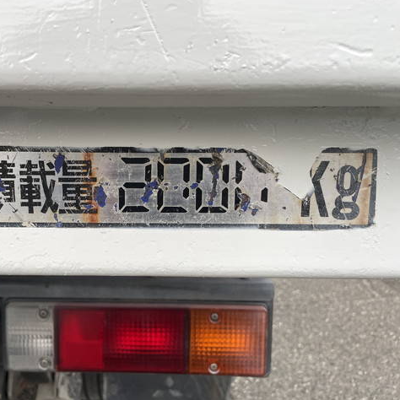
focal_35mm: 31
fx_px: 405
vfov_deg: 52.5
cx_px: 137
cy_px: 200
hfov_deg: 51.7
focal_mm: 4.2
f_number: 1.6
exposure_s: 1/121
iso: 50
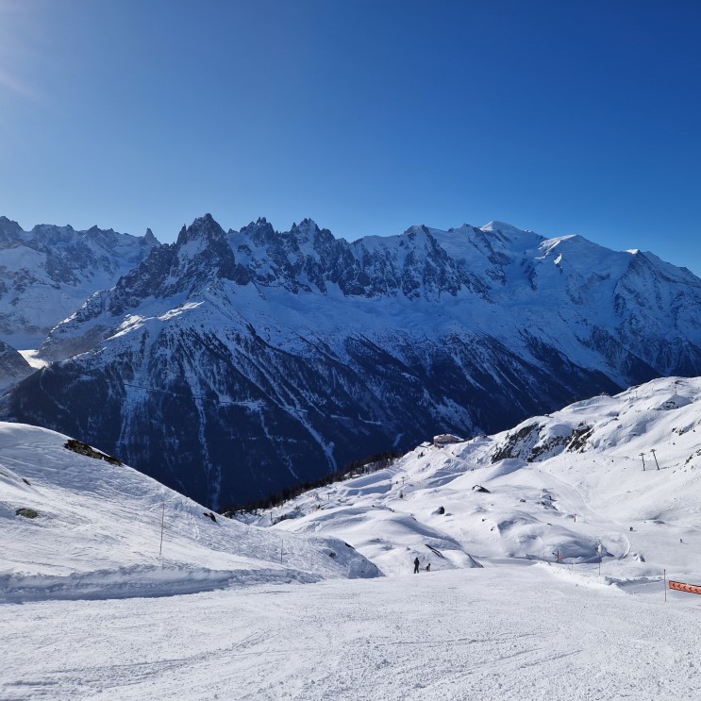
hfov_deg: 56.1
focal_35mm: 28
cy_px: 345
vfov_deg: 57.3
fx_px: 642
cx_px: 468
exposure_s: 1/4024
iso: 50
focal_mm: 5.4
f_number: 1.8
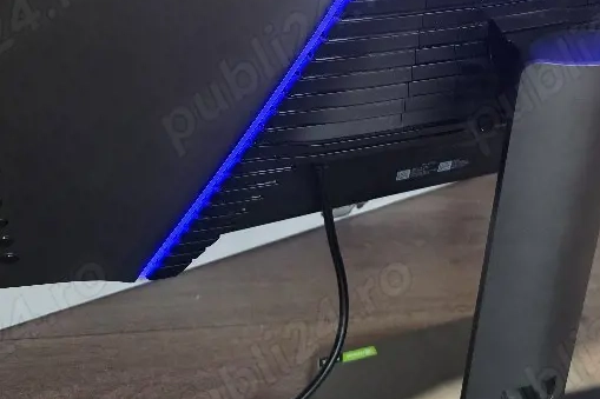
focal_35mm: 47
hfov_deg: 41.7
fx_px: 783
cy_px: 58
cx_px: 363
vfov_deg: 27.8
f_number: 1.7
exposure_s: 1/40
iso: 1250
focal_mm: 6.3
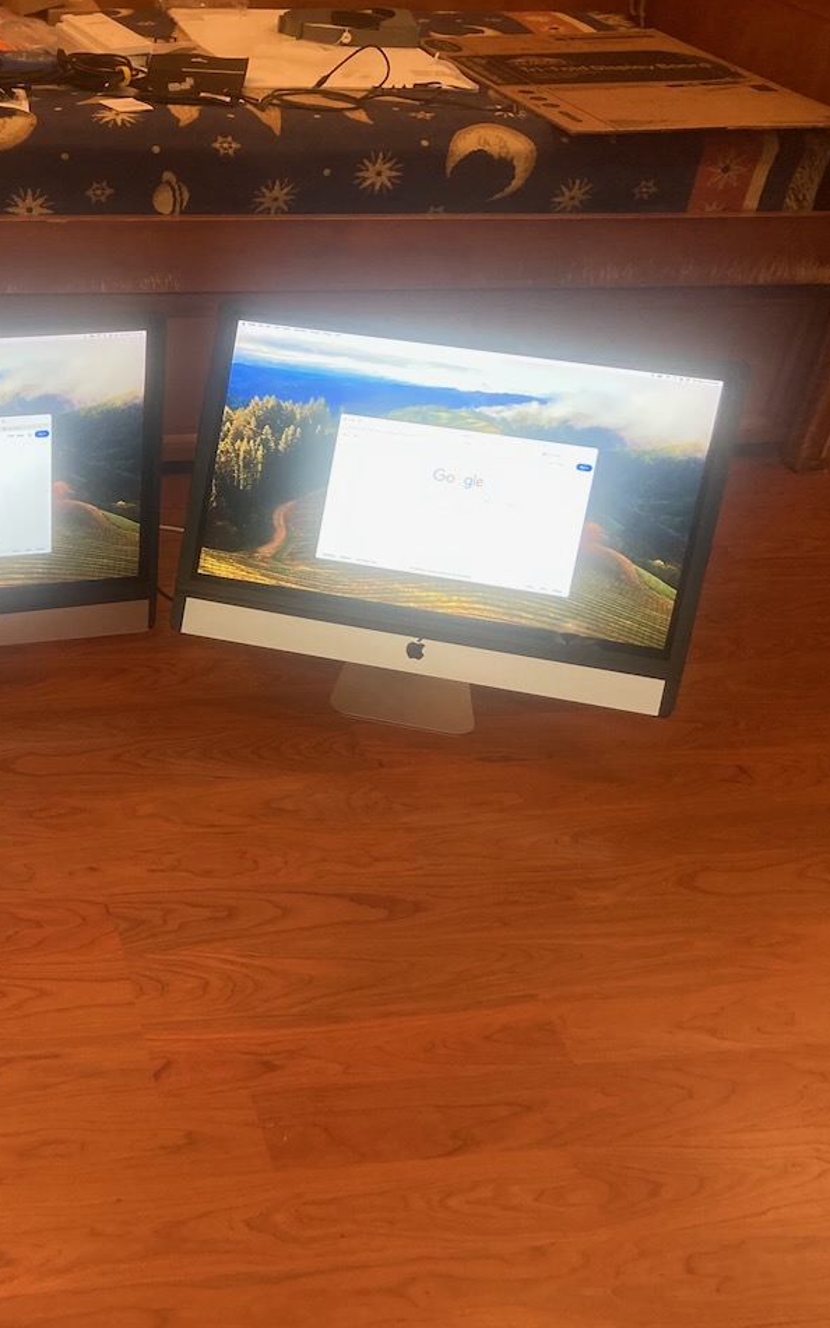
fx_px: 1447
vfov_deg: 49.3
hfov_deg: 30.2
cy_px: 658
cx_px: 35
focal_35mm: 40
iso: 160
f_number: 1.8
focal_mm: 3.99
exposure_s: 1/60
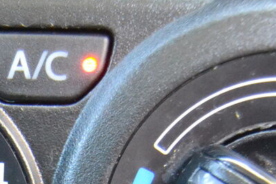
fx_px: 1004
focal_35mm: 131
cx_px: -79
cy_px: 336
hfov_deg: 15.0
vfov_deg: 9.9
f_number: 3.5
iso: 3200
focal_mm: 18
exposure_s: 1/40
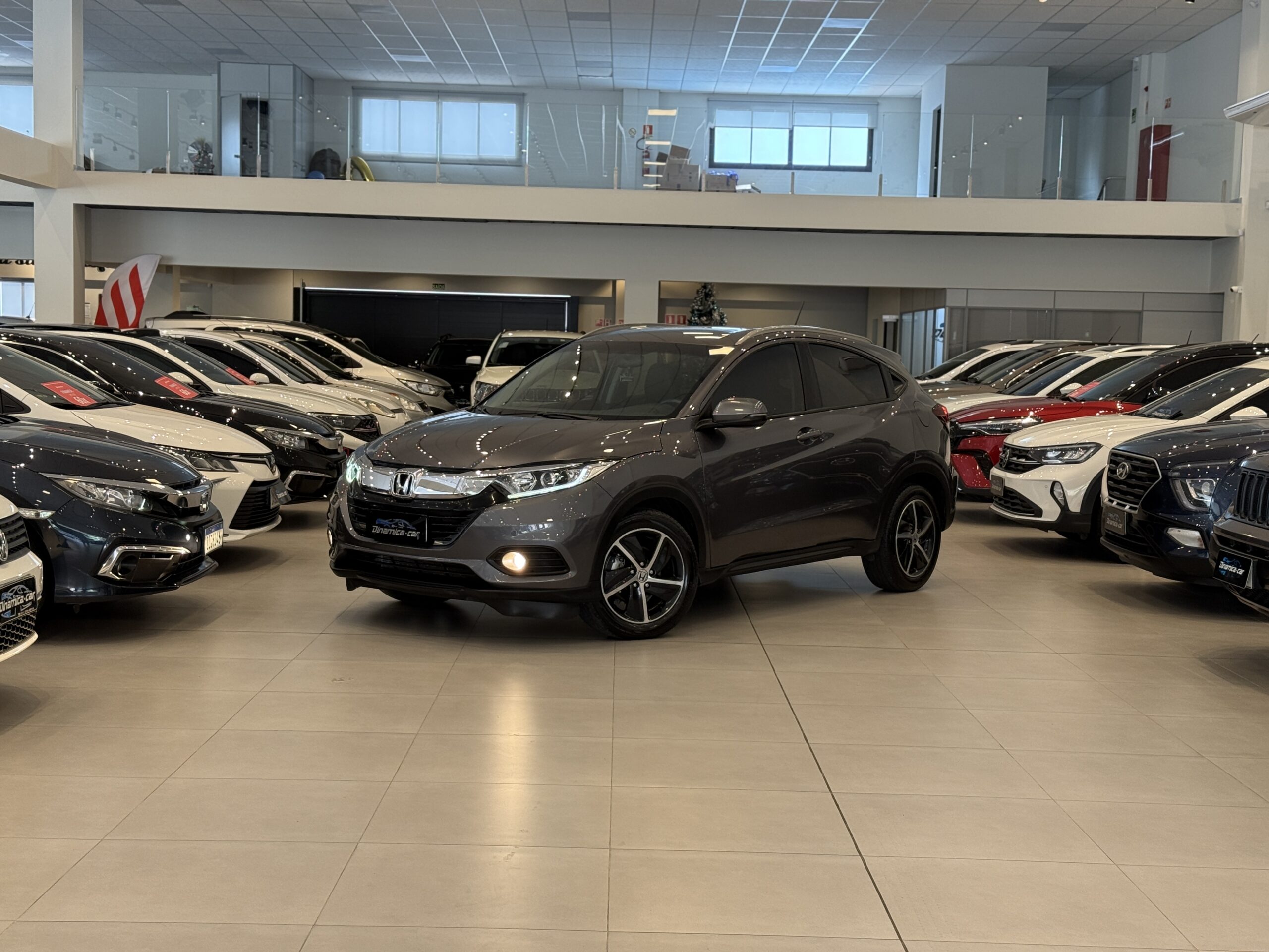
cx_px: 634
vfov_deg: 30.3
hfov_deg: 39.7
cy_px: 476
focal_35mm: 48
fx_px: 1760
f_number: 1.78
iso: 80
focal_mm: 6.76
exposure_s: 1/60
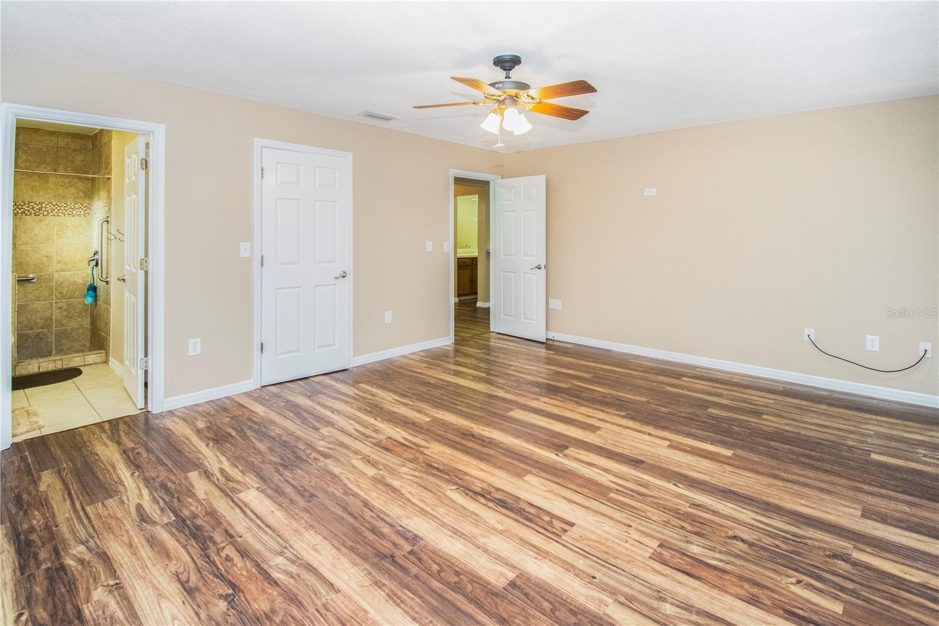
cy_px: 313
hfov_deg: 100.4
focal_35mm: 15
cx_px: 470
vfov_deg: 77.3
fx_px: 391
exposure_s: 1/60
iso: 1600
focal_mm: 10
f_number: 4.5
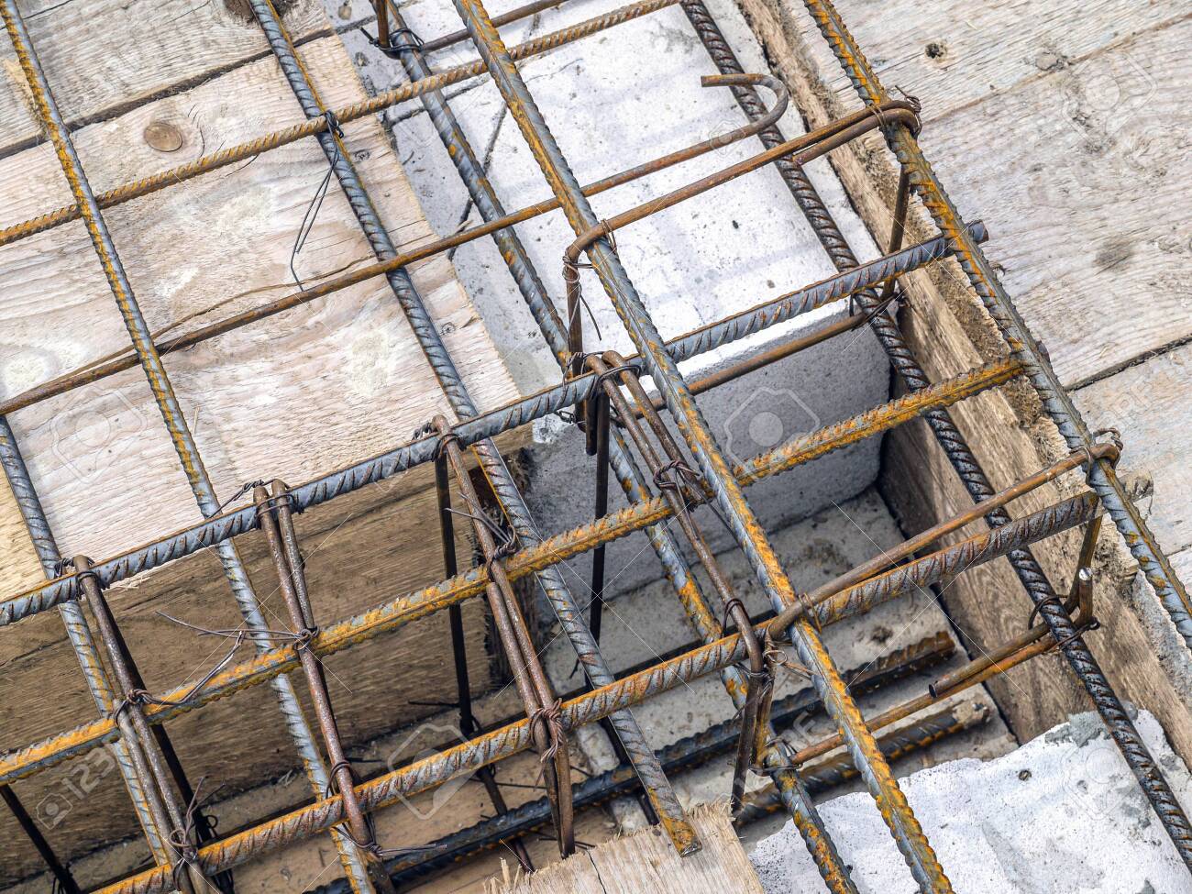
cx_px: 596
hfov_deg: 21.8
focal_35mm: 90
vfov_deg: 16.4
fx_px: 3099
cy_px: 447
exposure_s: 1/160
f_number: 8
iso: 200
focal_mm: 45
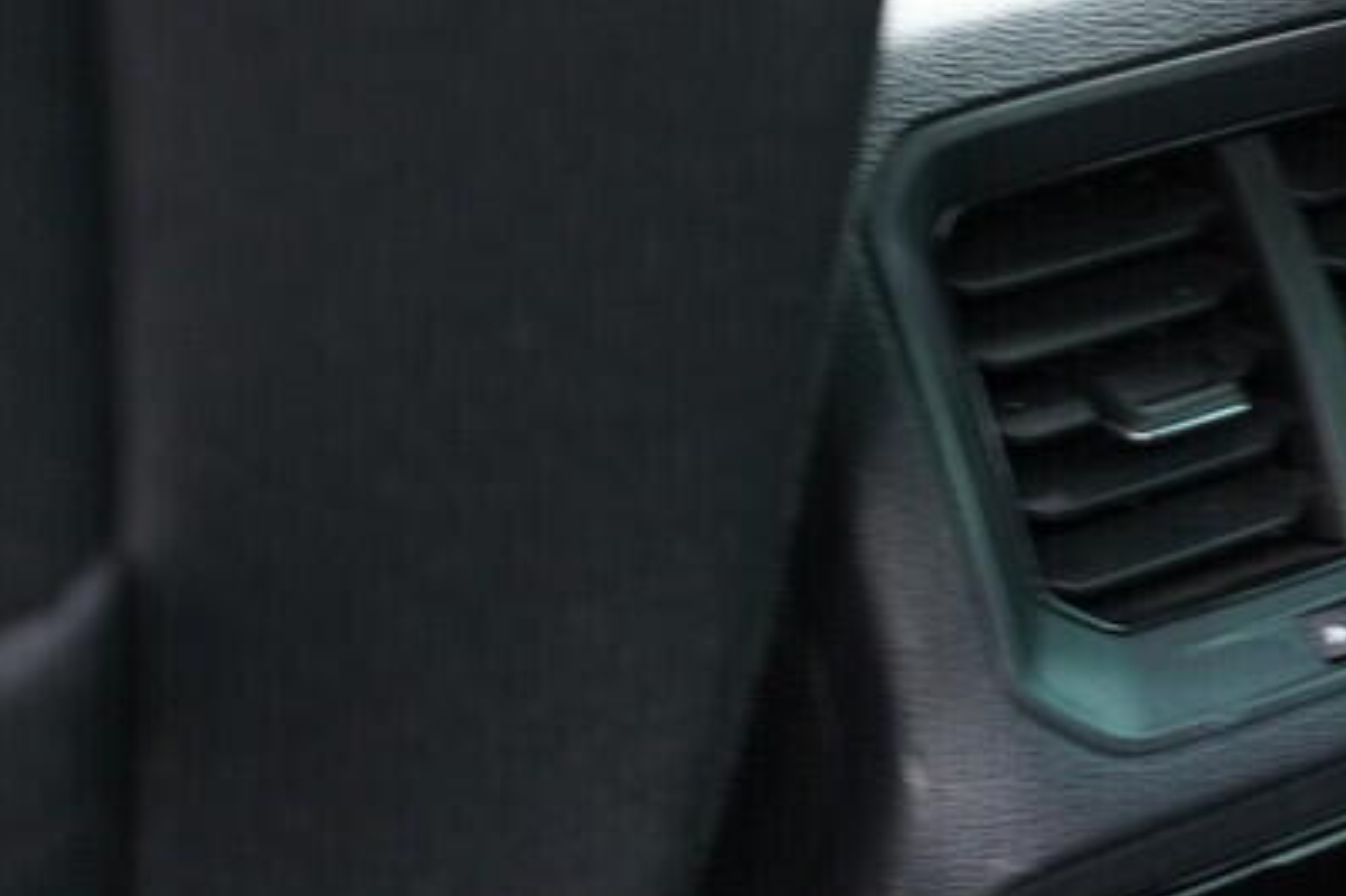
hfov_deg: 21.4
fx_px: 3438
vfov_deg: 14.8
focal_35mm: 92
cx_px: 1333
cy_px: 582
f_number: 2.8
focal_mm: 24
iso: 1600
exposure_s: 1/40
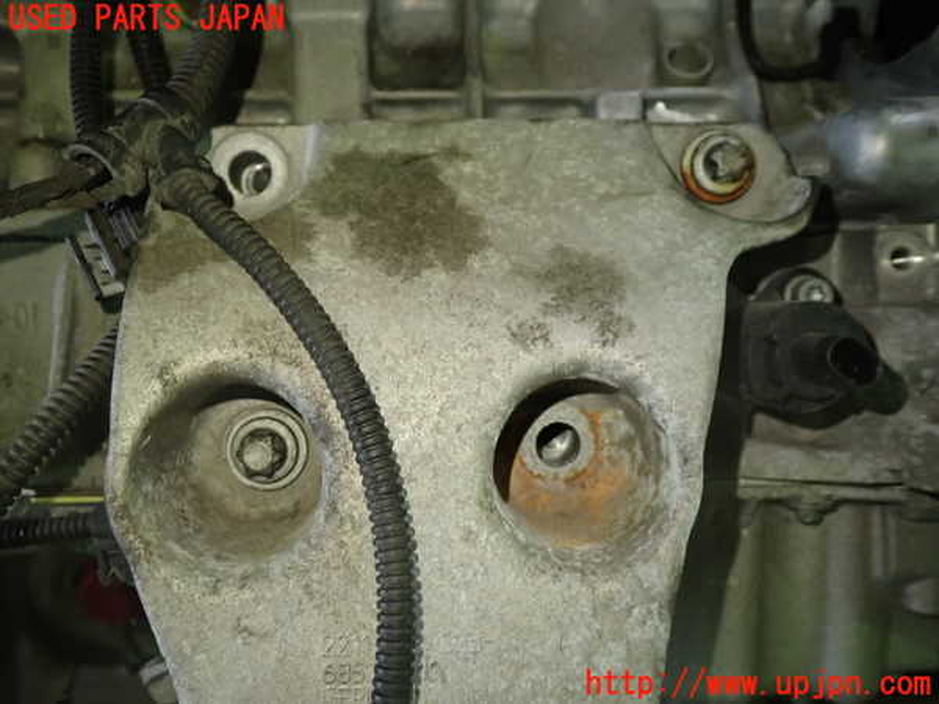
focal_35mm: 30
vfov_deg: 46.8
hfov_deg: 60.0
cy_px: 352
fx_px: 814
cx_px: 470
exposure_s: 1/30
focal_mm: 5.4
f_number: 2.3
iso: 250
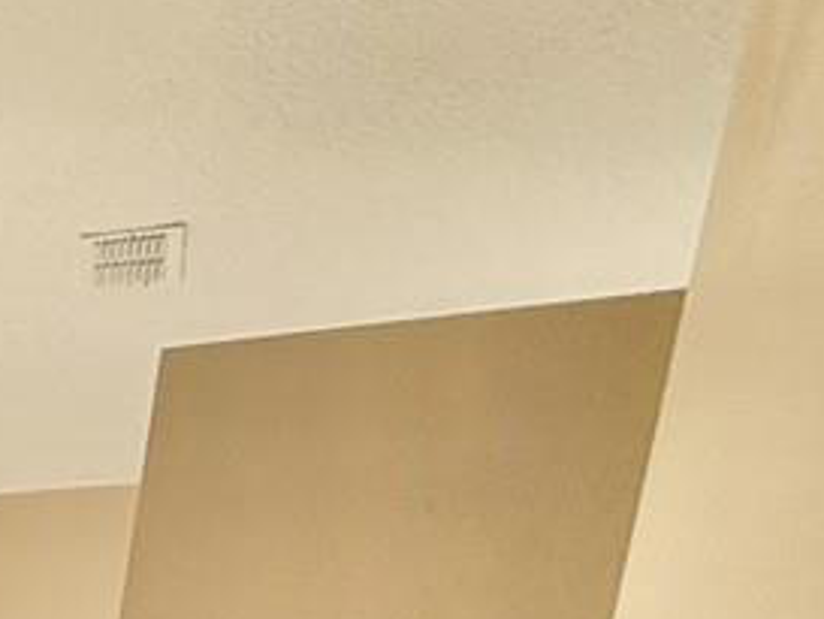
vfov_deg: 14.6
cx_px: -1301
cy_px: 1262
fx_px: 1953
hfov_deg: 13.7
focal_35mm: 82
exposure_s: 1/820
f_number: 2.2
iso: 64
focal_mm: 2.22
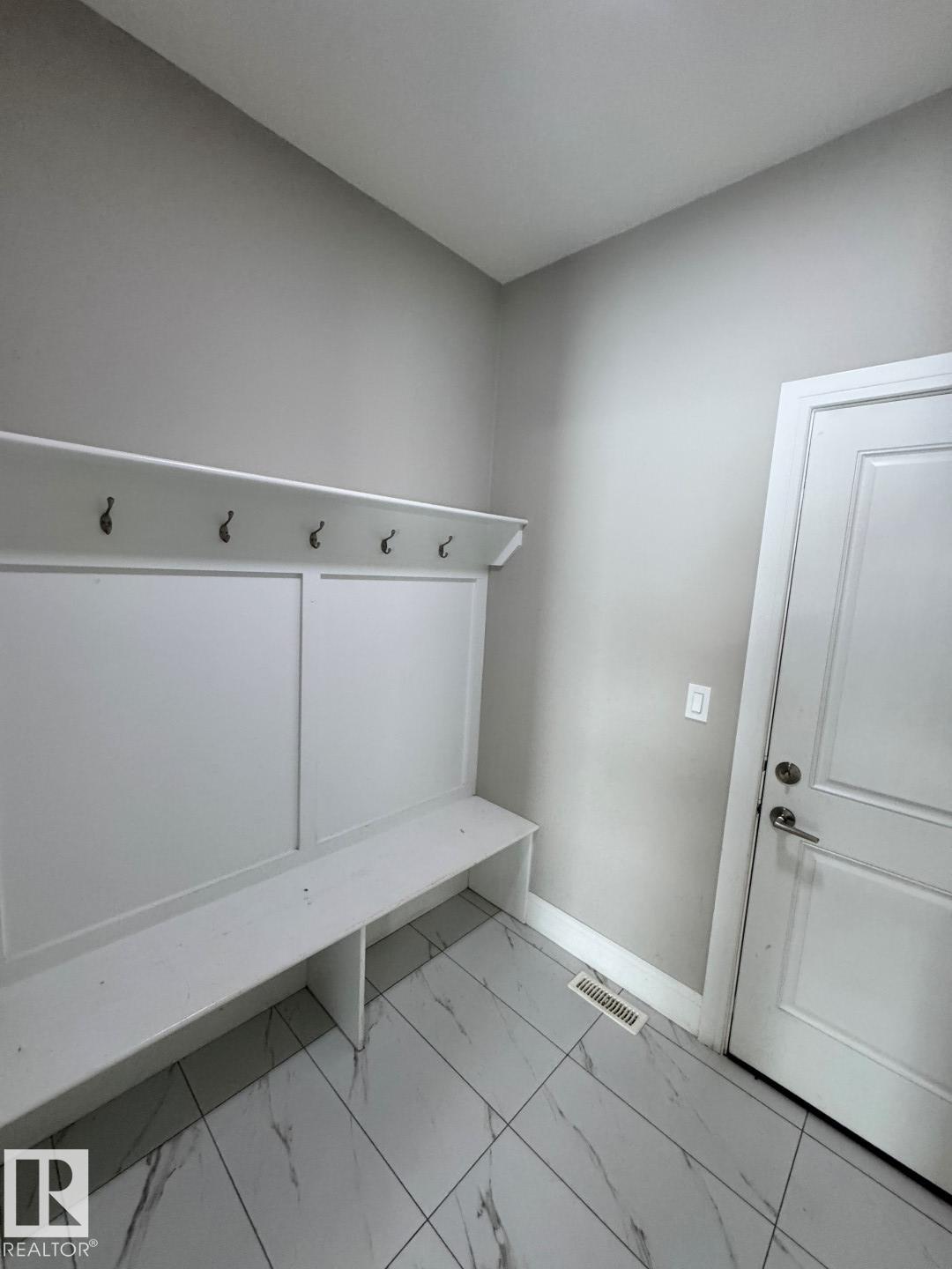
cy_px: 634
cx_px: 476
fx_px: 513
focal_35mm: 14
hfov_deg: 85.7
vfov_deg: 102.1
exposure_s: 1/120
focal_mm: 2.22
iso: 320
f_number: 2.2
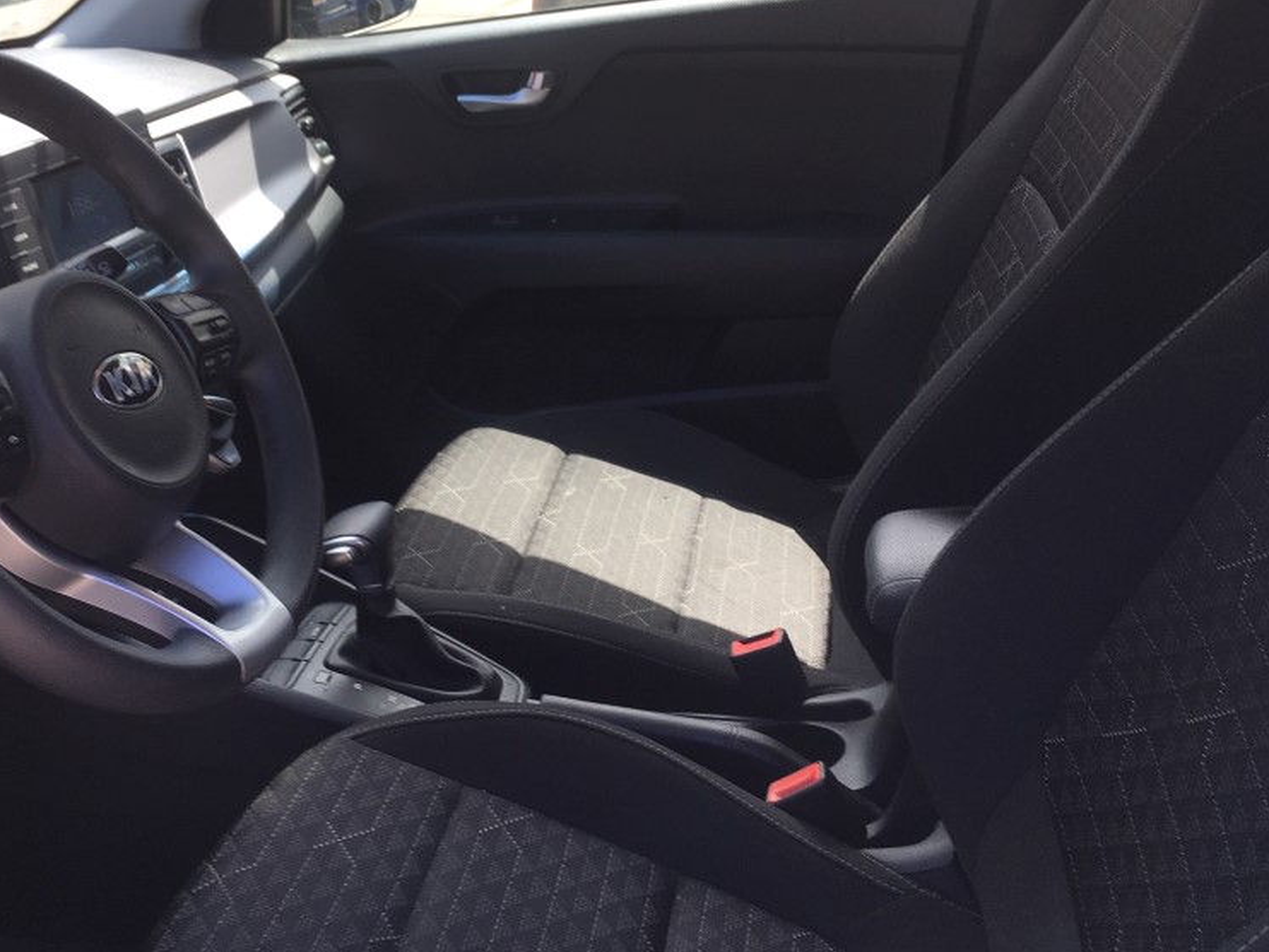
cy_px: 352
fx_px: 1467
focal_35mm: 40
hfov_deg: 46.4
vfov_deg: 35.8
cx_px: 477
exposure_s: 1/203
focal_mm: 4.15
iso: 25
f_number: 2.2
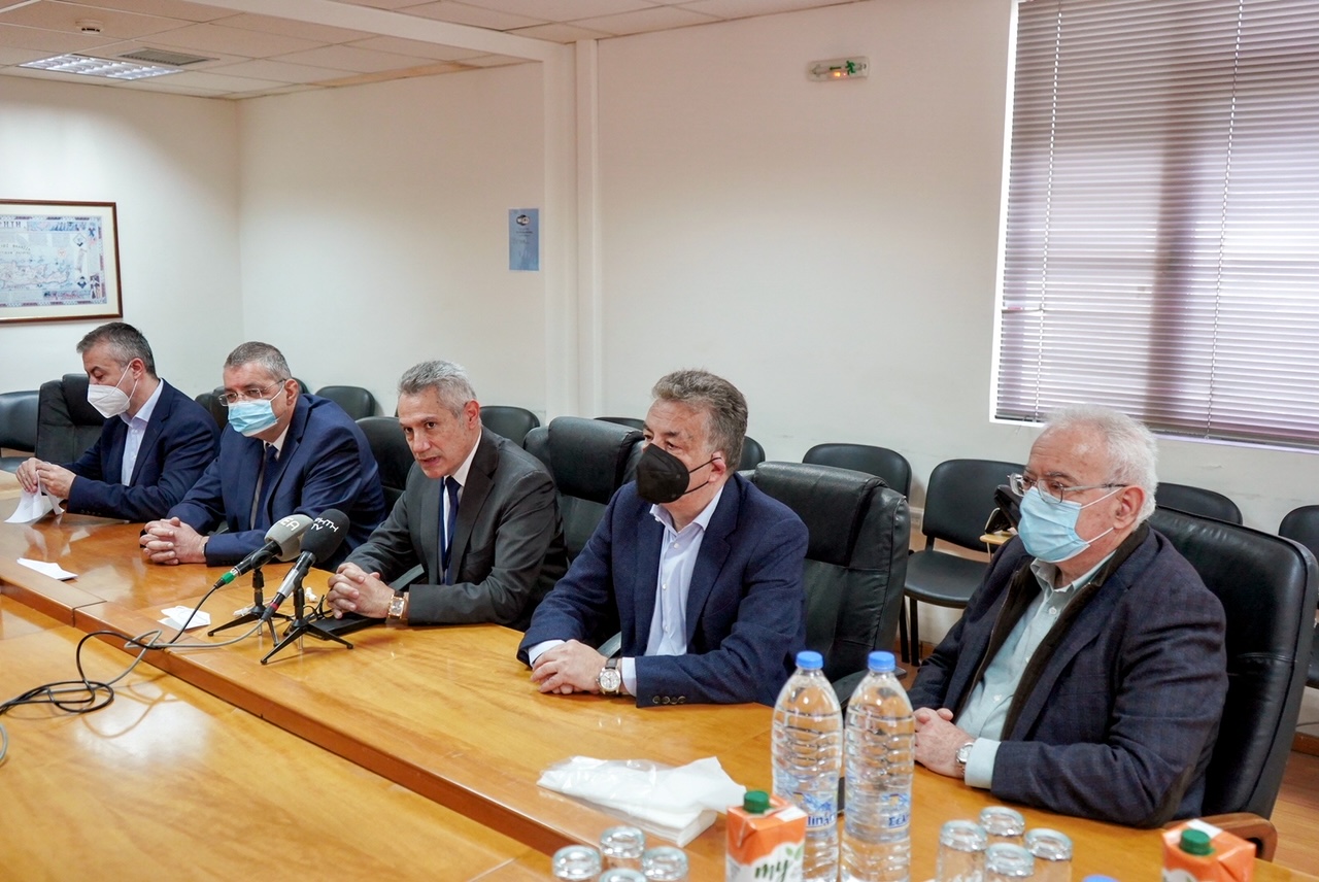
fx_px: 1137
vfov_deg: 42.4
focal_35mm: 31
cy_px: 441
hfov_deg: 60.2
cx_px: 660
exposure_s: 1/160
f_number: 4
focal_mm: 31
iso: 2000
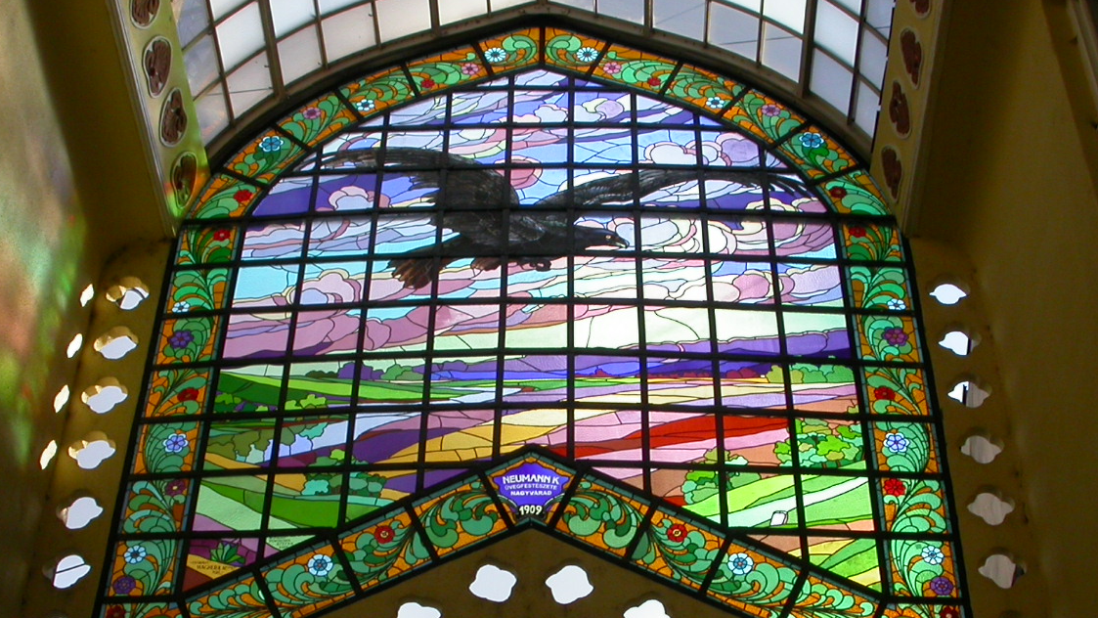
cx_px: 556
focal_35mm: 59
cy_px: 449
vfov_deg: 20.3
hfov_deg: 35.4
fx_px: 1718
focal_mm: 7.85
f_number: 6.7
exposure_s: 1/246
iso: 100
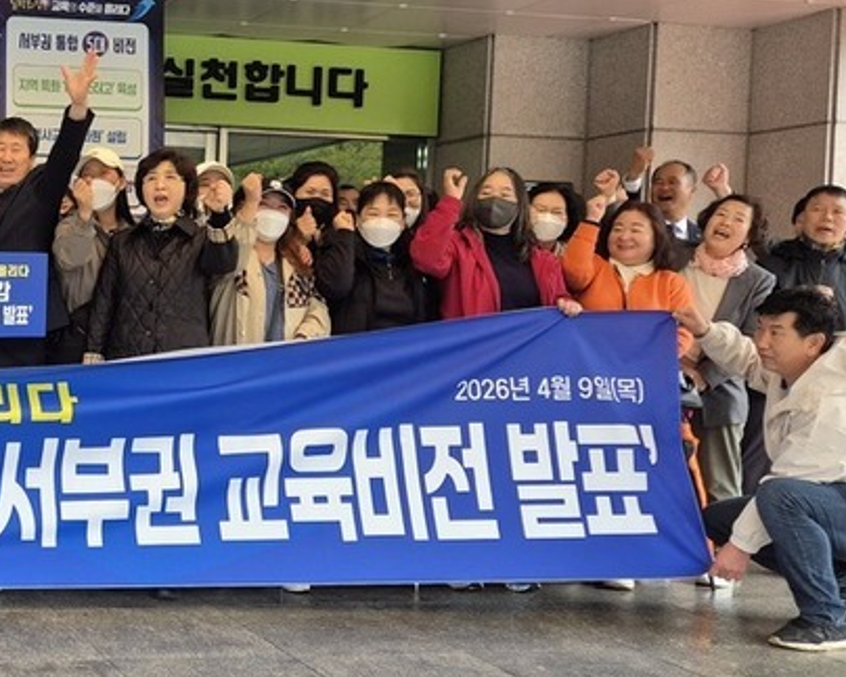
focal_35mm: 50
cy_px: 299
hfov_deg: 33.3
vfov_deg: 30.2
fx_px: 1252
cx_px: -48
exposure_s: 1/120
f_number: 1.8
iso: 320
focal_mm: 5.4
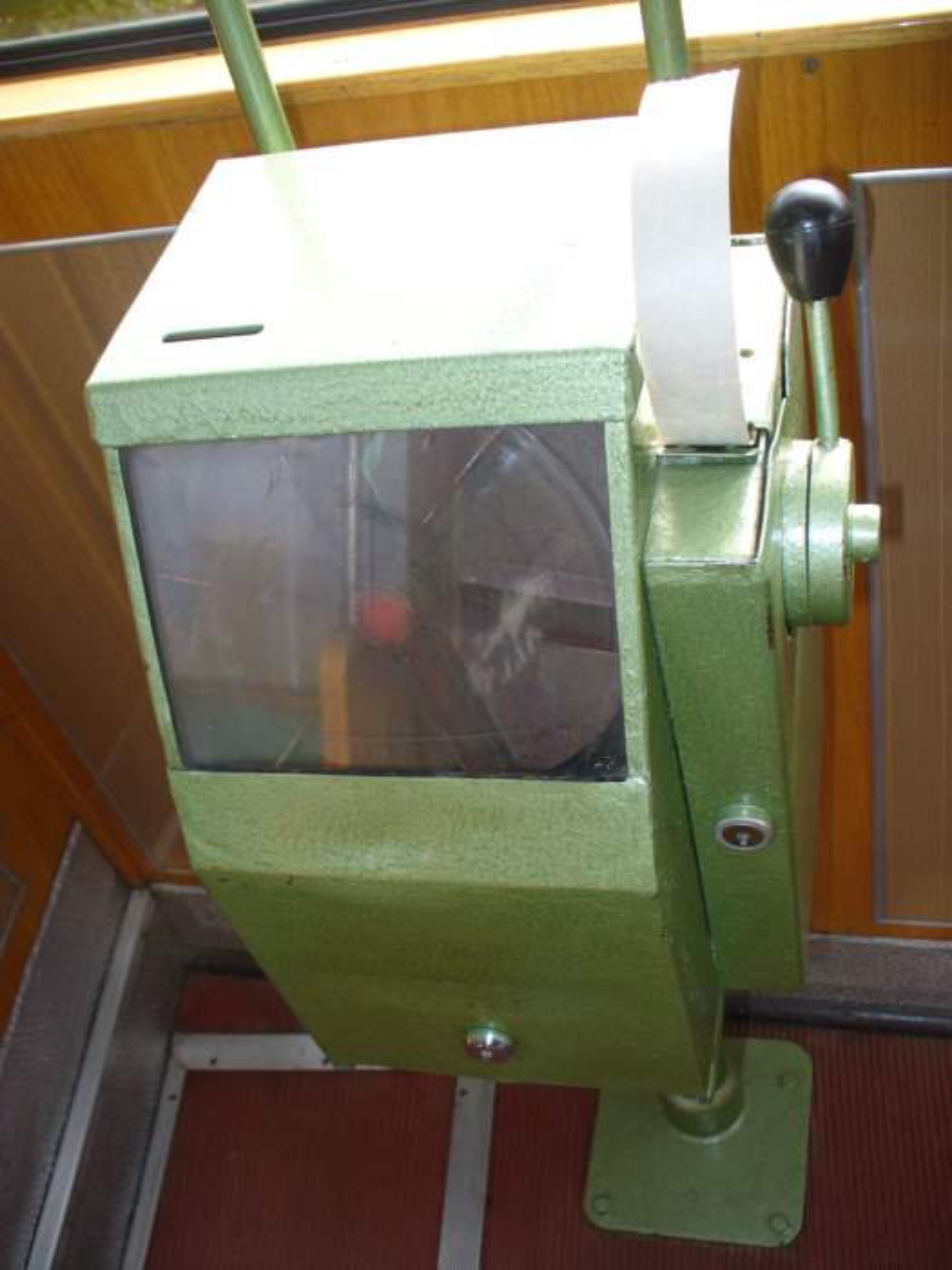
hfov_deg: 38.7
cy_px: 635
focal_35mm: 37
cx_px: 476
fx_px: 1357
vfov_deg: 50.1
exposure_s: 1/160
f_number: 2.8
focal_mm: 6.1
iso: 80
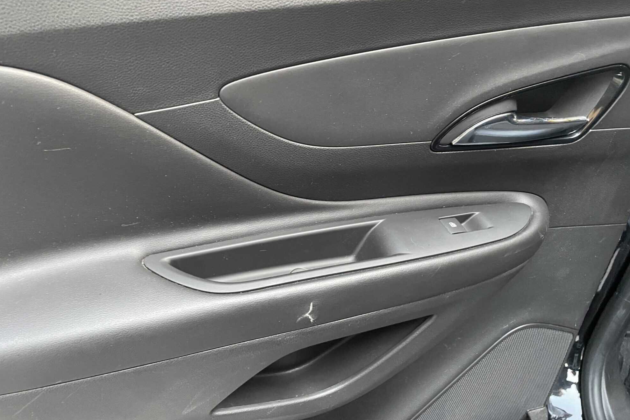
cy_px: 216
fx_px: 490
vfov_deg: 46.4
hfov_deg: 65.5
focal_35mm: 28
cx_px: 309
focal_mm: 4.2
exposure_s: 1/36
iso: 640
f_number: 1.6
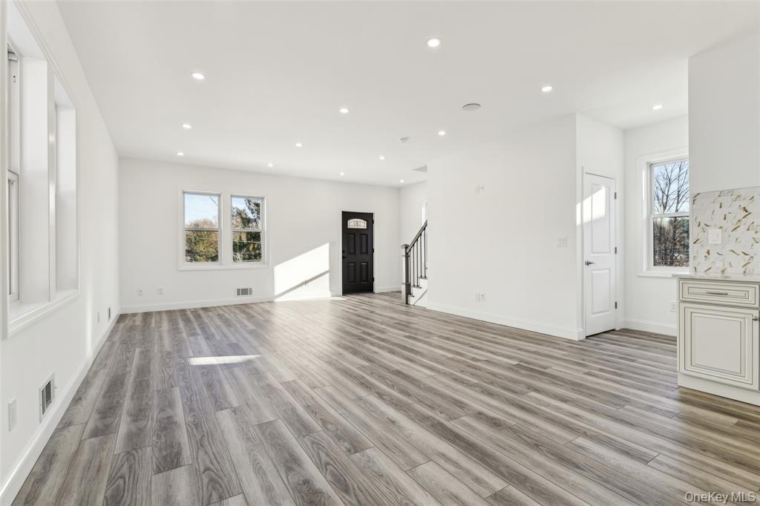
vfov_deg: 73.7
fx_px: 338
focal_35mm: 16
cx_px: 380
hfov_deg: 96.8
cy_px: 253
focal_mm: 16
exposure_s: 1/125
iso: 400
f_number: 8
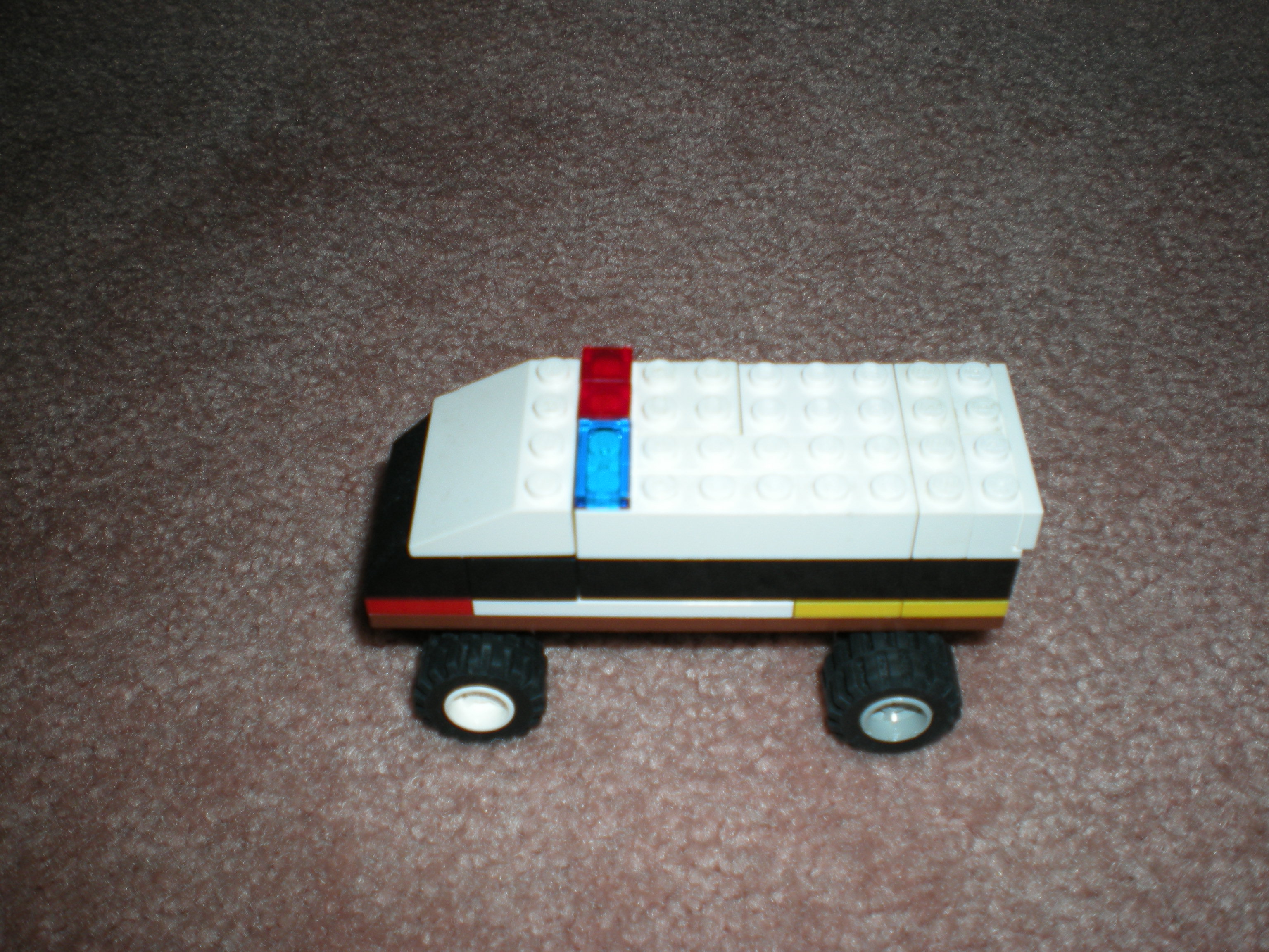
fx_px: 1393
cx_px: 634
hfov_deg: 49.0
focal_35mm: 38
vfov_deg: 37.7
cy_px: 476
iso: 64
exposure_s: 1/60
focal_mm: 6.3
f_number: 3.1
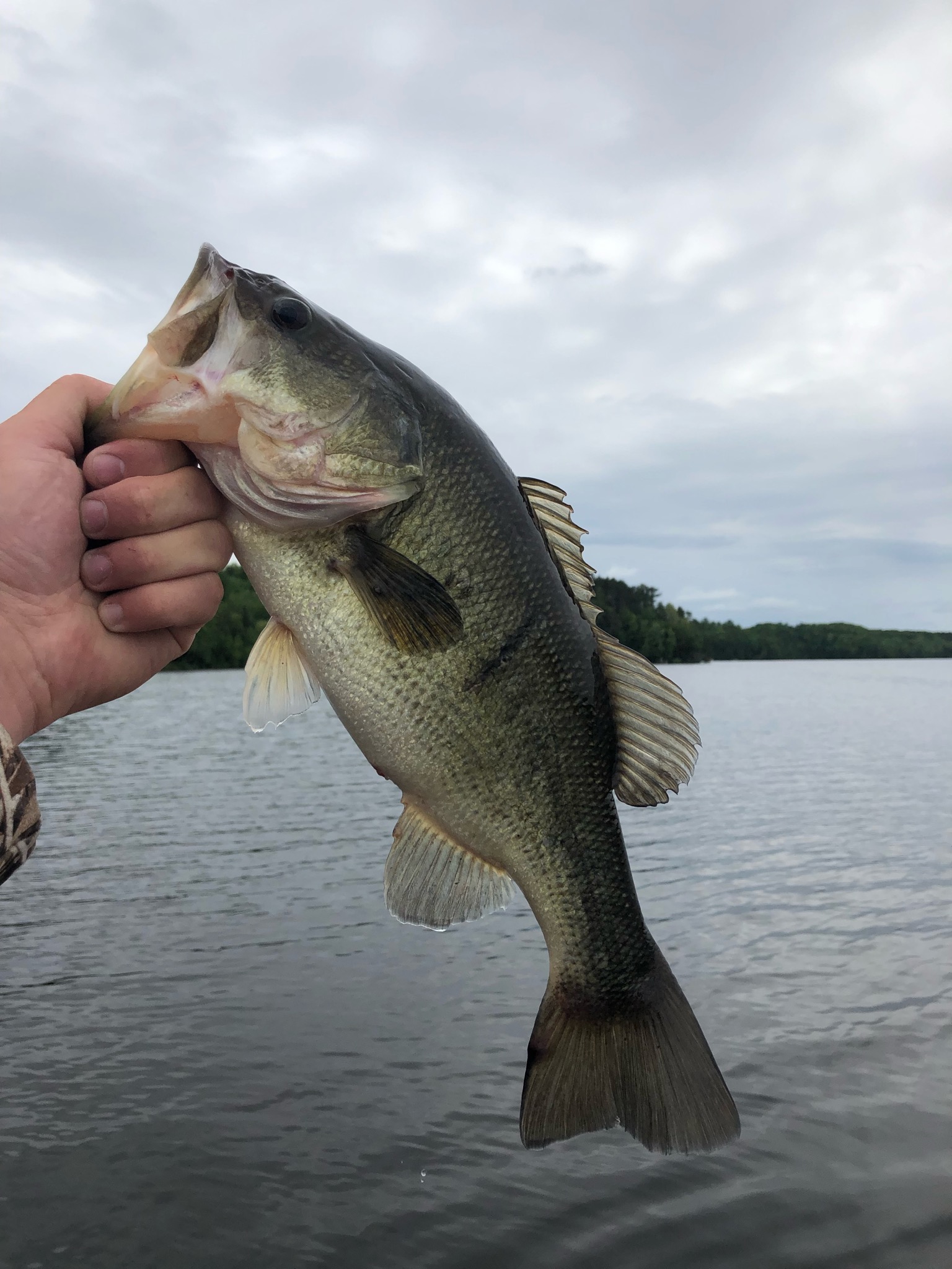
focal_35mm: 28
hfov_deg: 49.7
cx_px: 476
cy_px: 634
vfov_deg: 63.4
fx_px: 1027
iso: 20
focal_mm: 3.99
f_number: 1.8
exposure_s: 1/3436
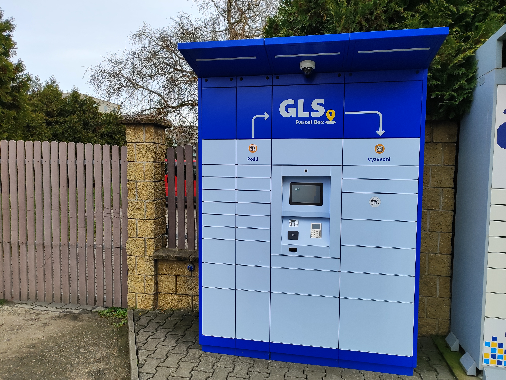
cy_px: 190
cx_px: 253
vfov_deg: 56.8
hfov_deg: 71.6
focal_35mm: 24
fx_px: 351
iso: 50
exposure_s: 1/227
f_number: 1.89
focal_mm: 5.89
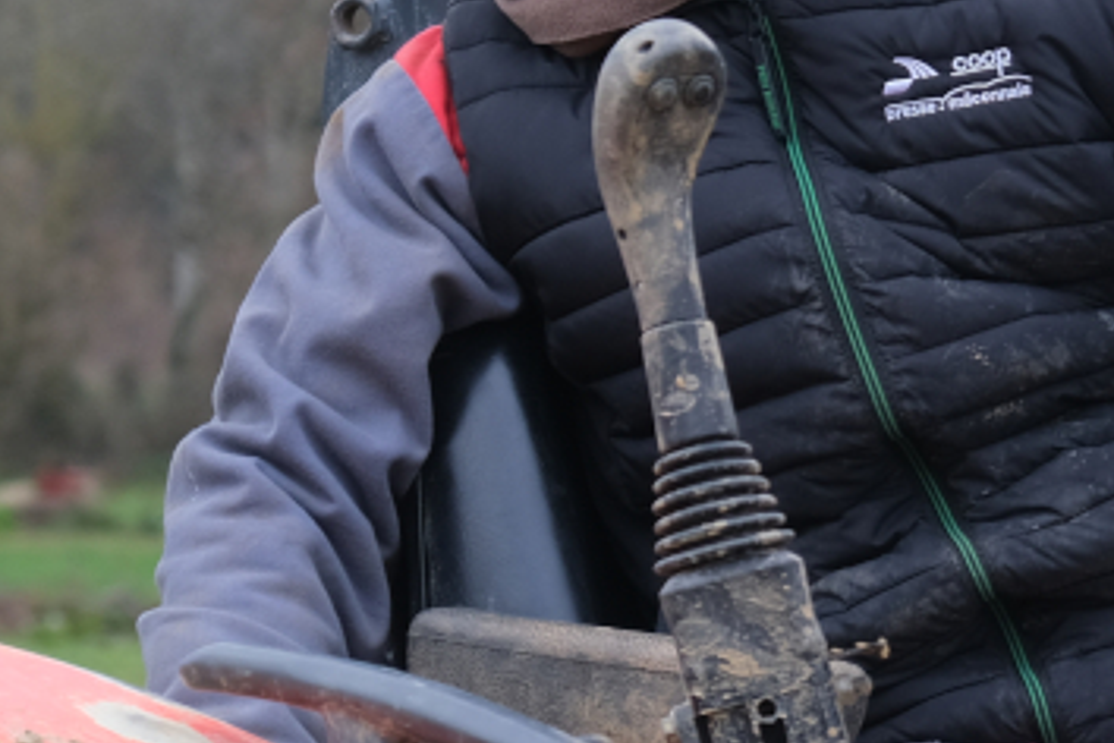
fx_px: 8695
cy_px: 261
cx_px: 1353
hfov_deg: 7.3
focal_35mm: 281
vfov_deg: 4.9
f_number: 4.5
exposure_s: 1/120
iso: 320
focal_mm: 55
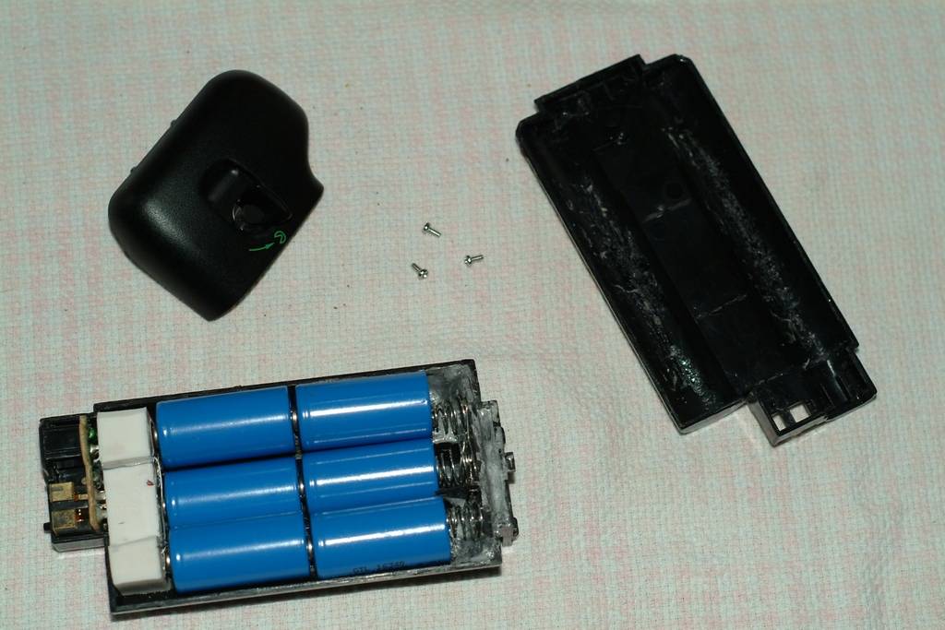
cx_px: 472
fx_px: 1969
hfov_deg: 27.0
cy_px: 315
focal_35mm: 75
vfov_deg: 18.2
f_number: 5.6
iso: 200
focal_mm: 50
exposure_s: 1/125
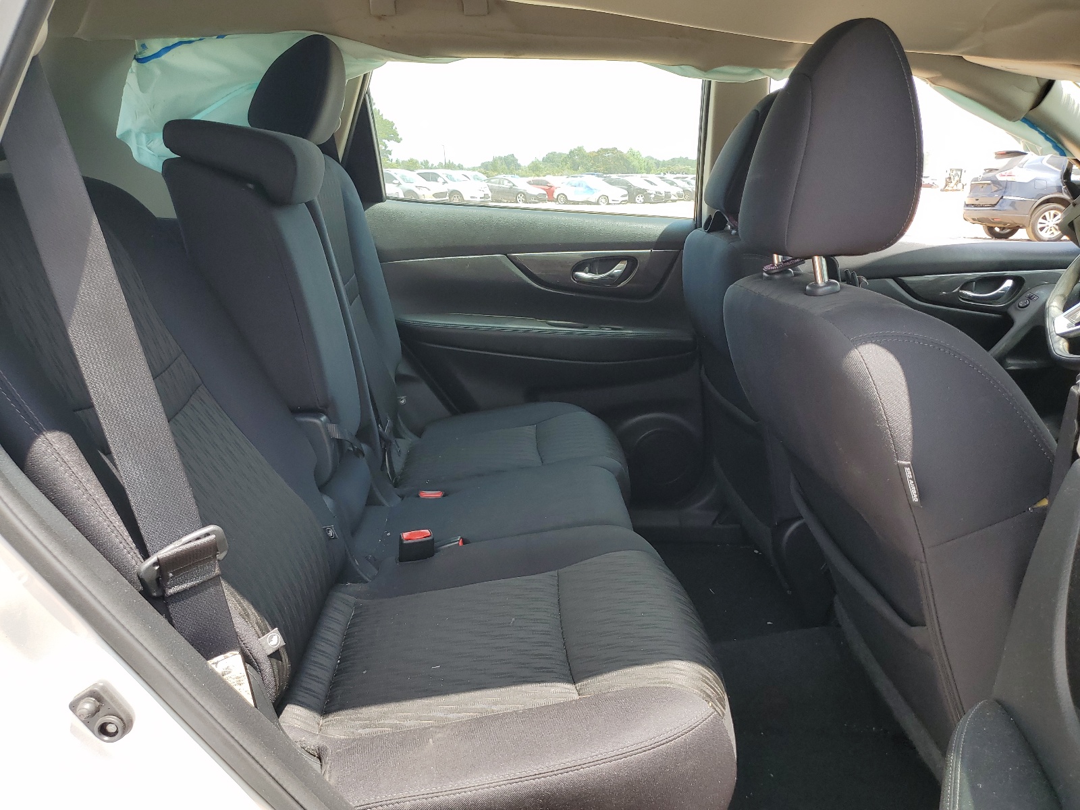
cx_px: 540
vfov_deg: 53.1
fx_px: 811
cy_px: 405
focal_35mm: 26
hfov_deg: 67.3
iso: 50
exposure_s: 1/556
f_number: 1.5
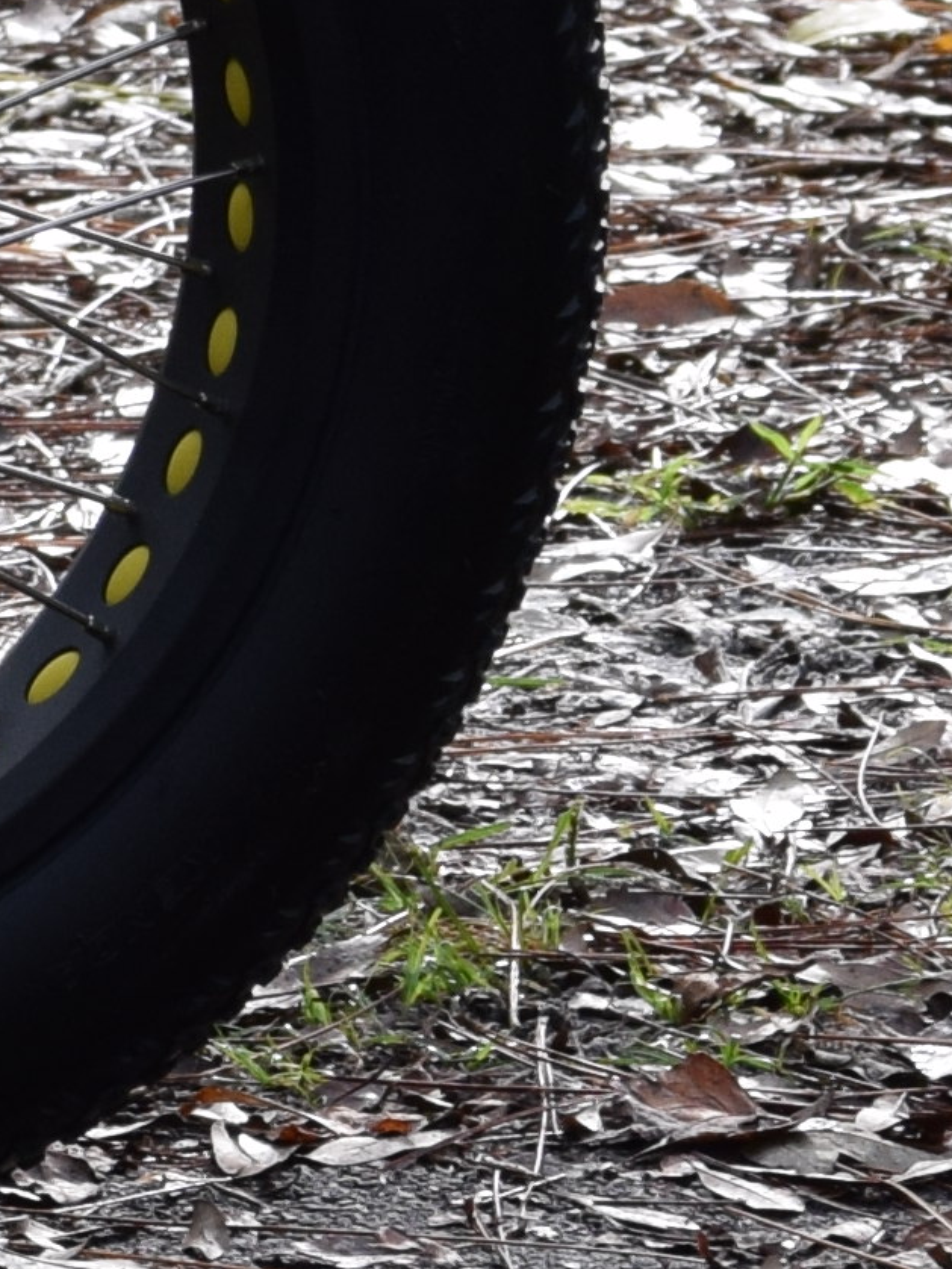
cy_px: -528
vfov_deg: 2.6
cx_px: -2638
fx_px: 28384
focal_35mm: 774
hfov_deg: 1.9
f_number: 8
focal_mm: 75
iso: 400
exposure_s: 1/250
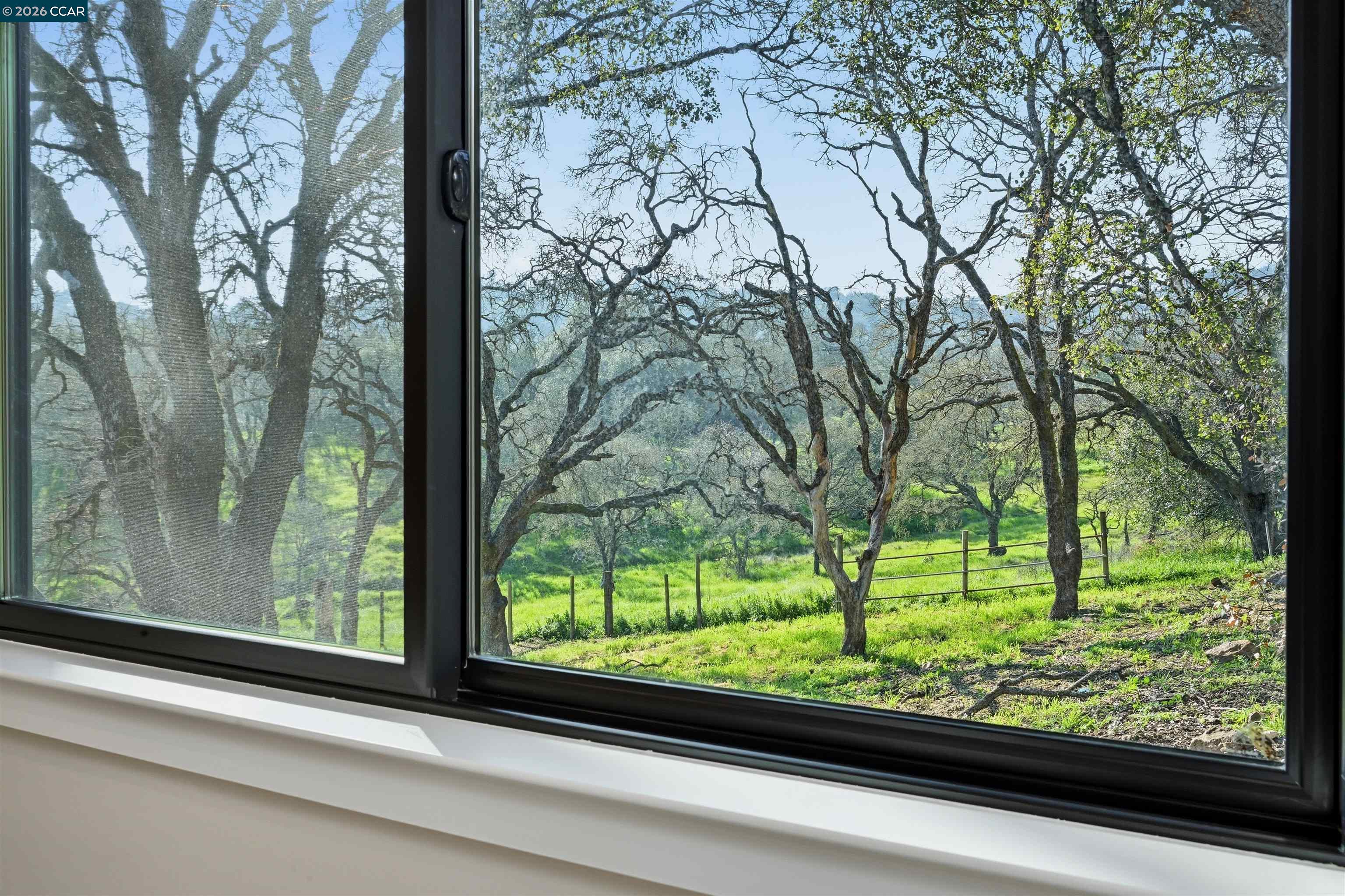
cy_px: 448
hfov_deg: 62.8
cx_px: 672
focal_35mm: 30
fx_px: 1102
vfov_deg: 44.2
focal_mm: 29.5
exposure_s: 1/200
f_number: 14
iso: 320
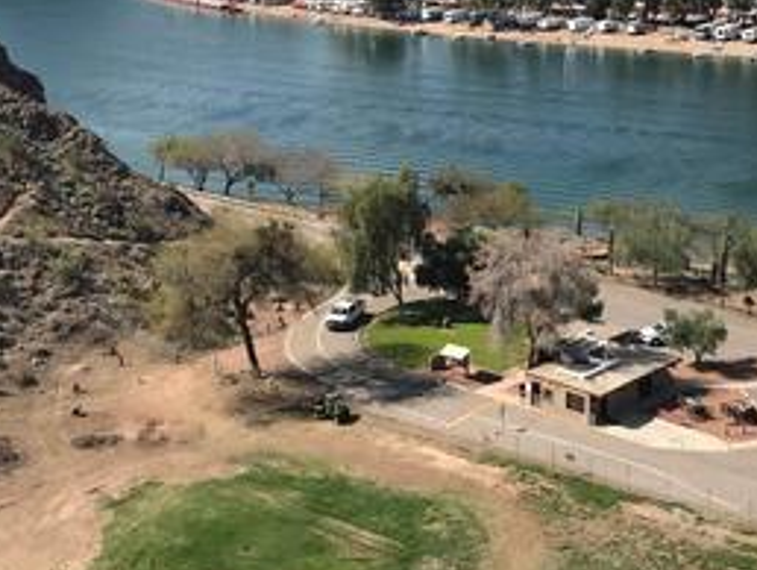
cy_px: 44
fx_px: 1423
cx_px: 434
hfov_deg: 29.8
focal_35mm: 65
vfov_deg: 22.0
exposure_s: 1/2994
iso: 20
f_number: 1.8
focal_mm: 3.99
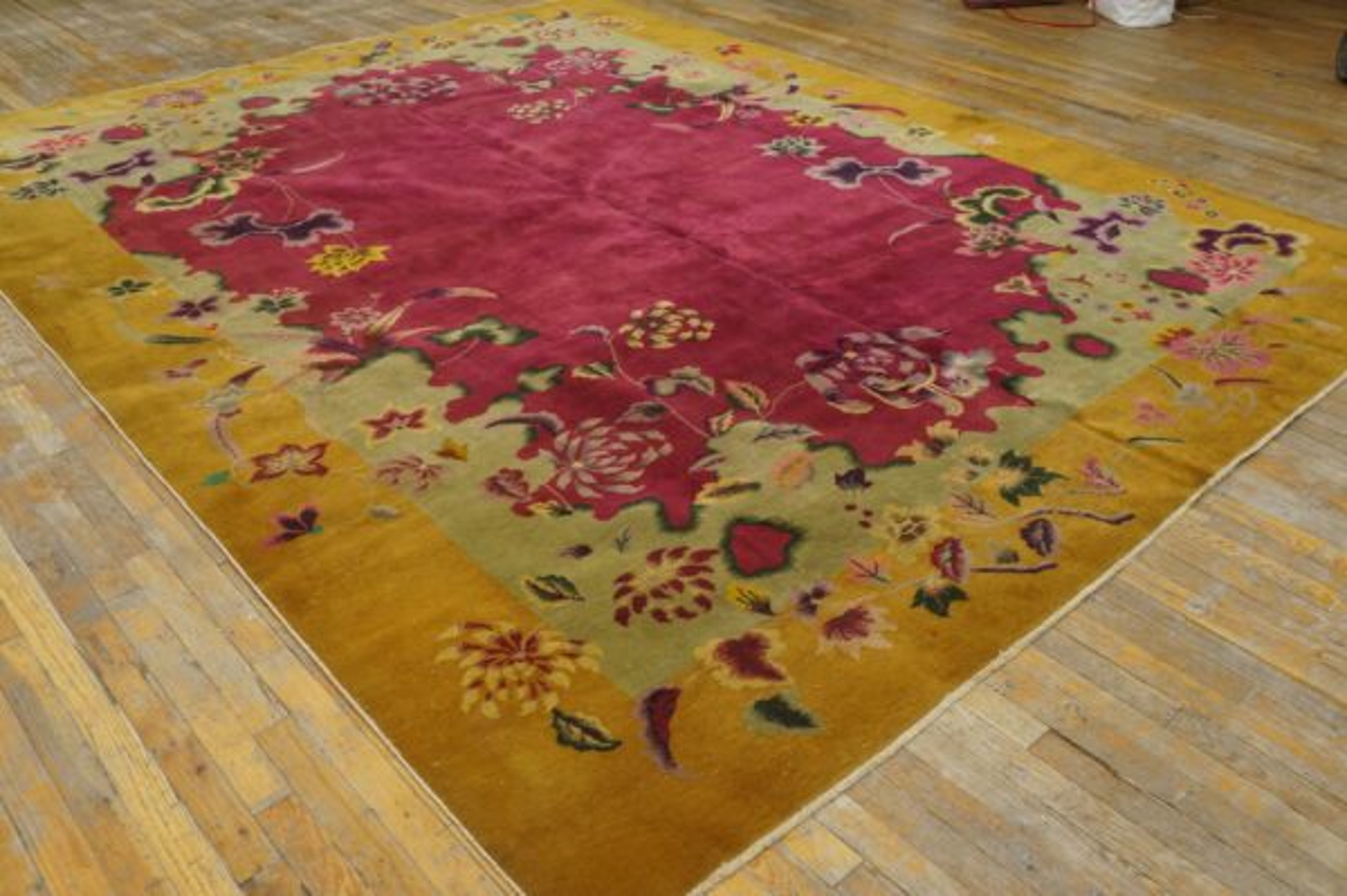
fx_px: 1122
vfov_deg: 43.5
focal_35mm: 30
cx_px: 674
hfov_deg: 62.0
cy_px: 448
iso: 800
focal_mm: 20
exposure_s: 1/60
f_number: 4
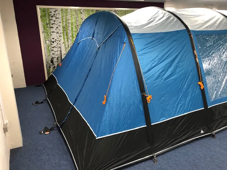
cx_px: 114
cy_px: 85
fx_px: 184
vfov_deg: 49.7
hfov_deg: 63.4
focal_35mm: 28
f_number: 1.8
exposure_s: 1/17
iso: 64
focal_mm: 3.99
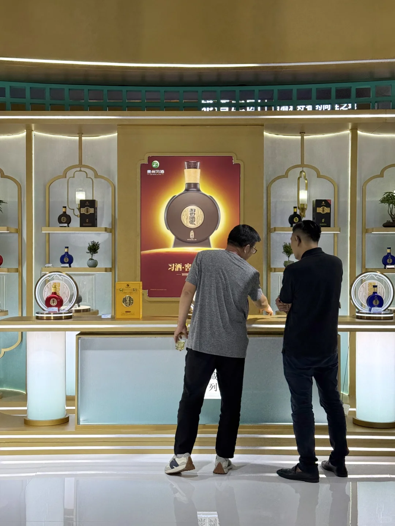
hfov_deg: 30.3
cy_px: 263
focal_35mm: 48
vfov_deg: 39.7
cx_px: 198
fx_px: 730
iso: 64
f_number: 1.78
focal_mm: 6.76
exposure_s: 1/762
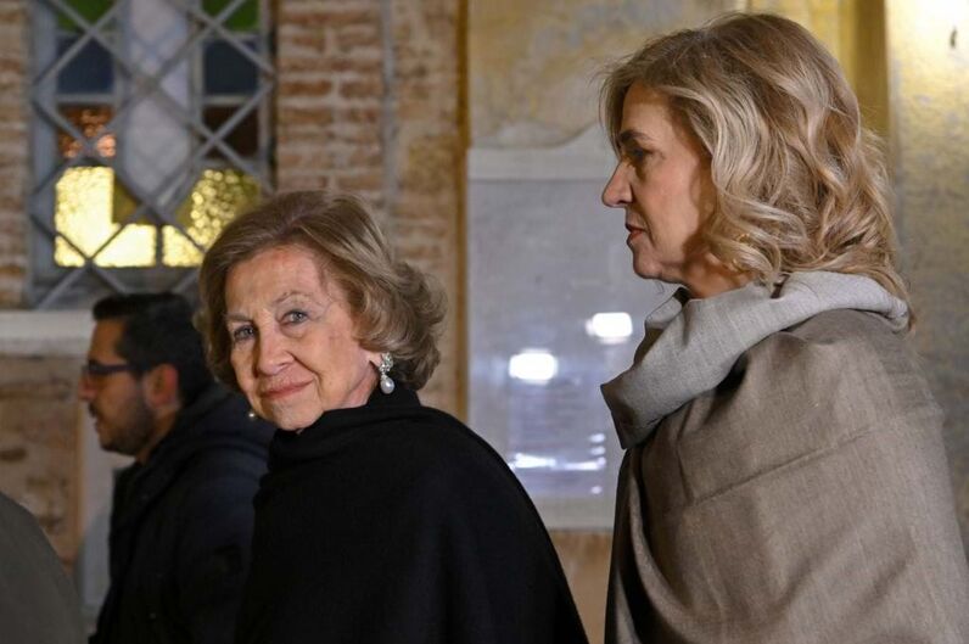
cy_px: 322
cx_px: 484
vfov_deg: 19.4
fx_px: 1882
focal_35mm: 70
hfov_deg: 28.9
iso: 2500
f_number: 5.6
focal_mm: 70
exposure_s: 1/125
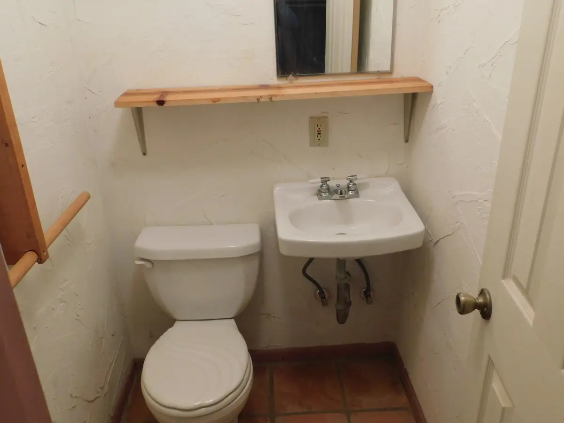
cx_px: 282
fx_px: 456
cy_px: 212
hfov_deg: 63.4
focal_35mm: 28
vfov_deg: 49.7
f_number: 3.2
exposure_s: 1/30
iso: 250
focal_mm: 4.9
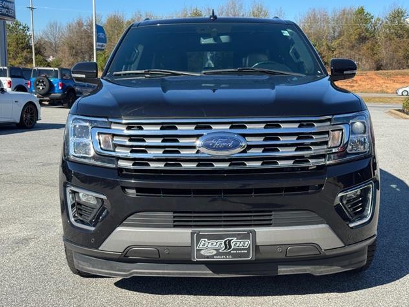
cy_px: 152
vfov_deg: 29.7
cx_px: 207
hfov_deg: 38.9
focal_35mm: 49
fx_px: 579
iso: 64
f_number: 1.78
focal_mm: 6.76
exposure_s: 1/2110
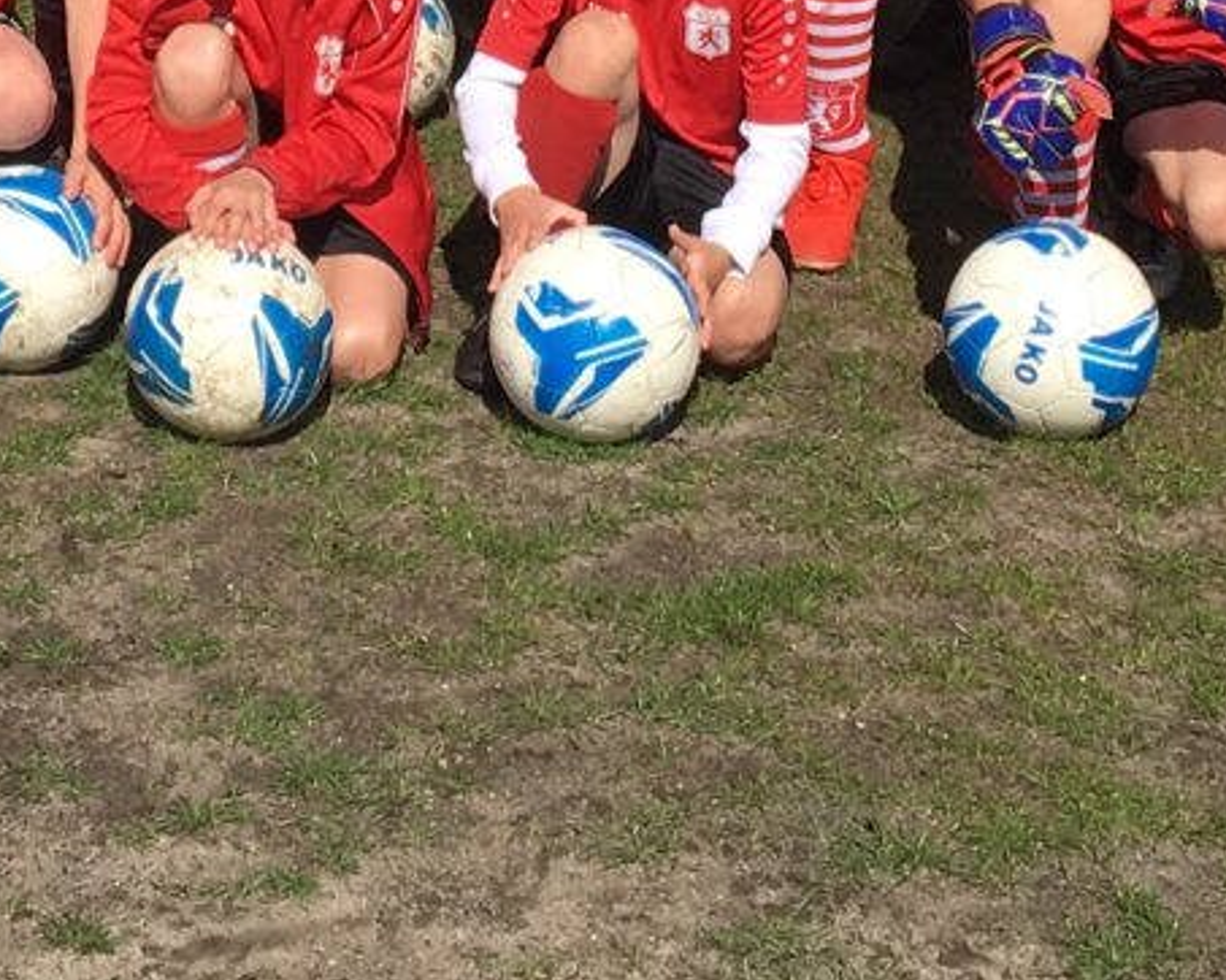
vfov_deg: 11.4
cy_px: -617
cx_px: 195
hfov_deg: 14.9
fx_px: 4642
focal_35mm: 128
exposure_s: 1/2079
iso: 25
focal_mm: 4.15
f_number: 2.2
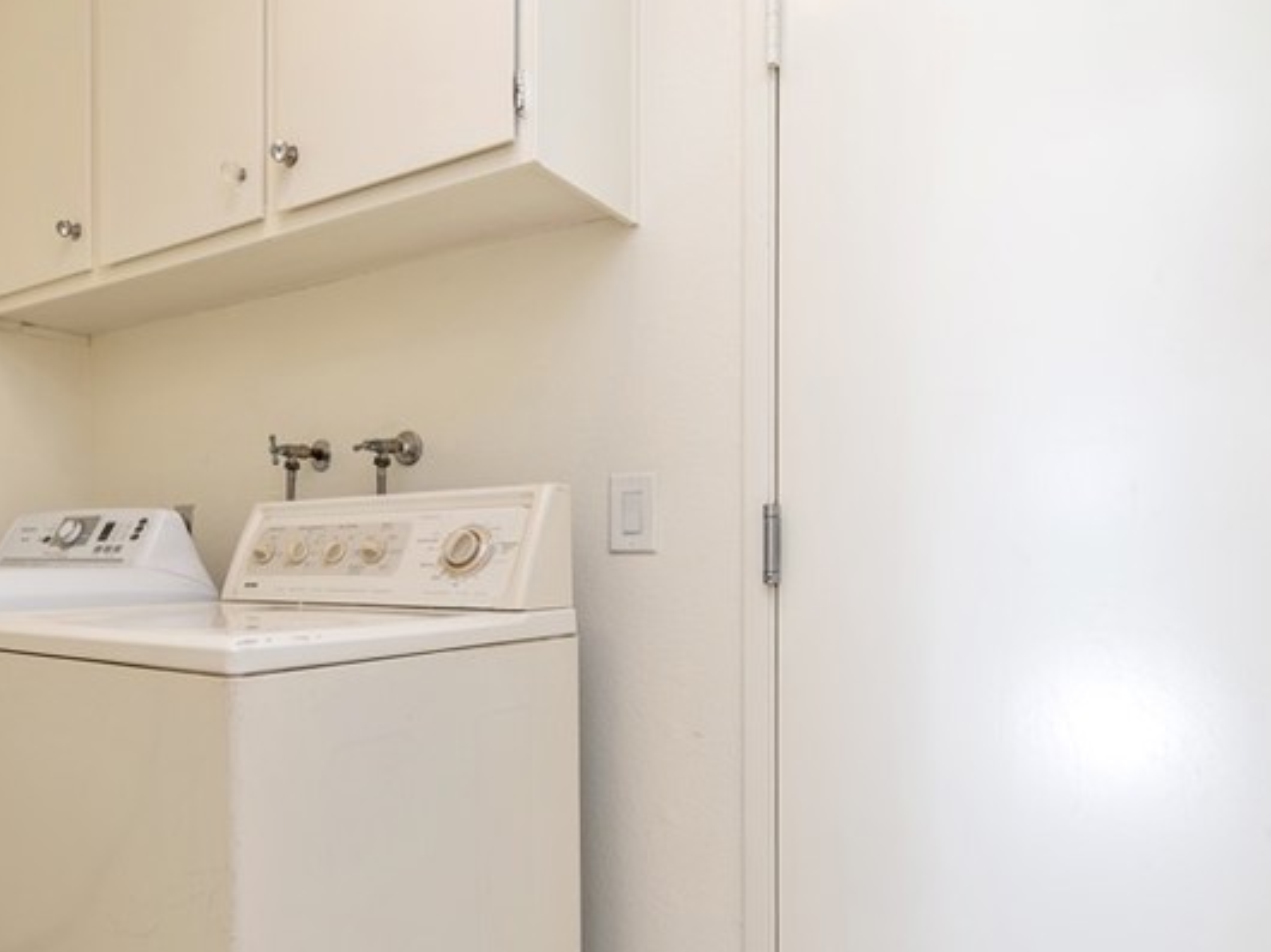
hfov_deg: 65.8
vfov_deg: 52.6
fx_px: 954
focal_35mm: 26
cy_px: 579
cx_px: 436
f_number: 5
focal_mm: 14
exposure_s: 1/100
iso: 200
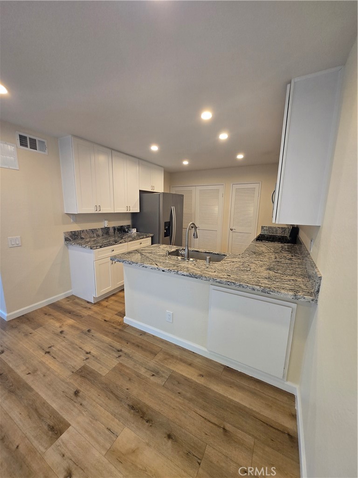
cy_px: 239
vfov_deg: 106.2
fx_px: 179
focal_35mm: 13
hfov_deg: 89.9
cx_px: 179
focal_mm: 1.7
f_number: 2.2
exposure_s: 1/60
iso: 100
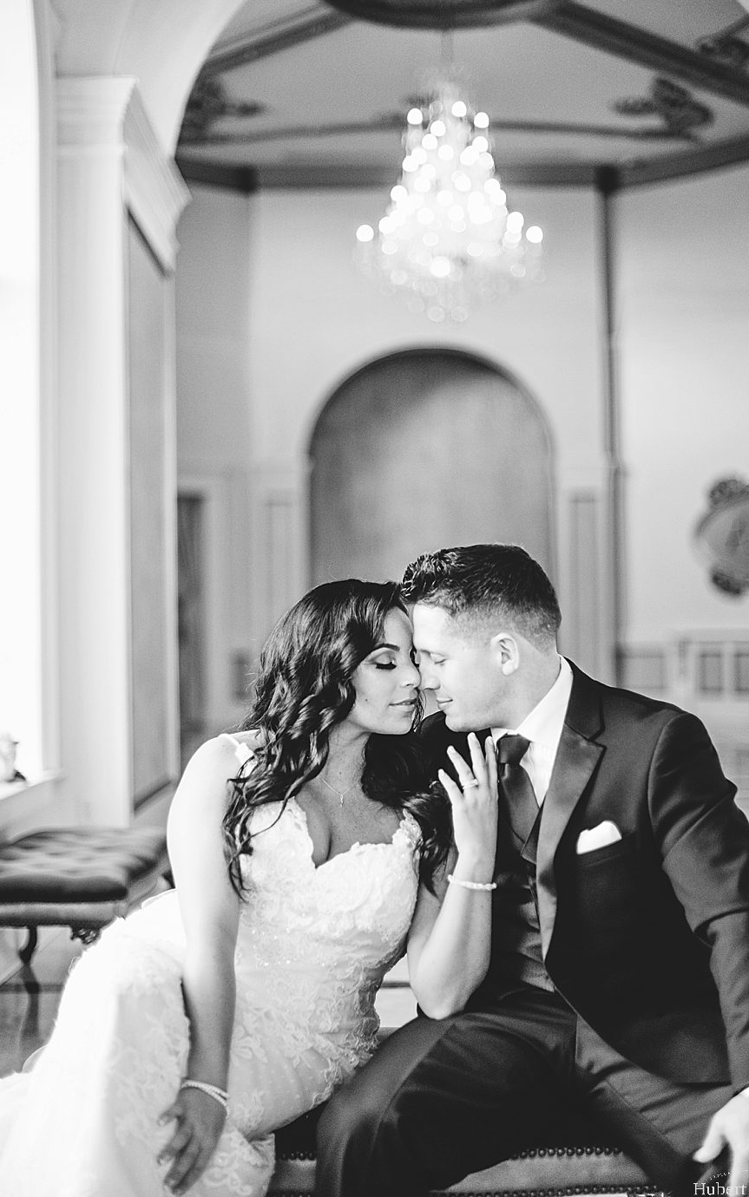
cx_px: 400
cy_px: 603
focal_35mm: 52
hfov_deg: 24.9
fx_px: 1698
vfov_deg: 38.9
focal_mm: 50
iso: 800
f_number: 1.4
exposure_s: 1/320
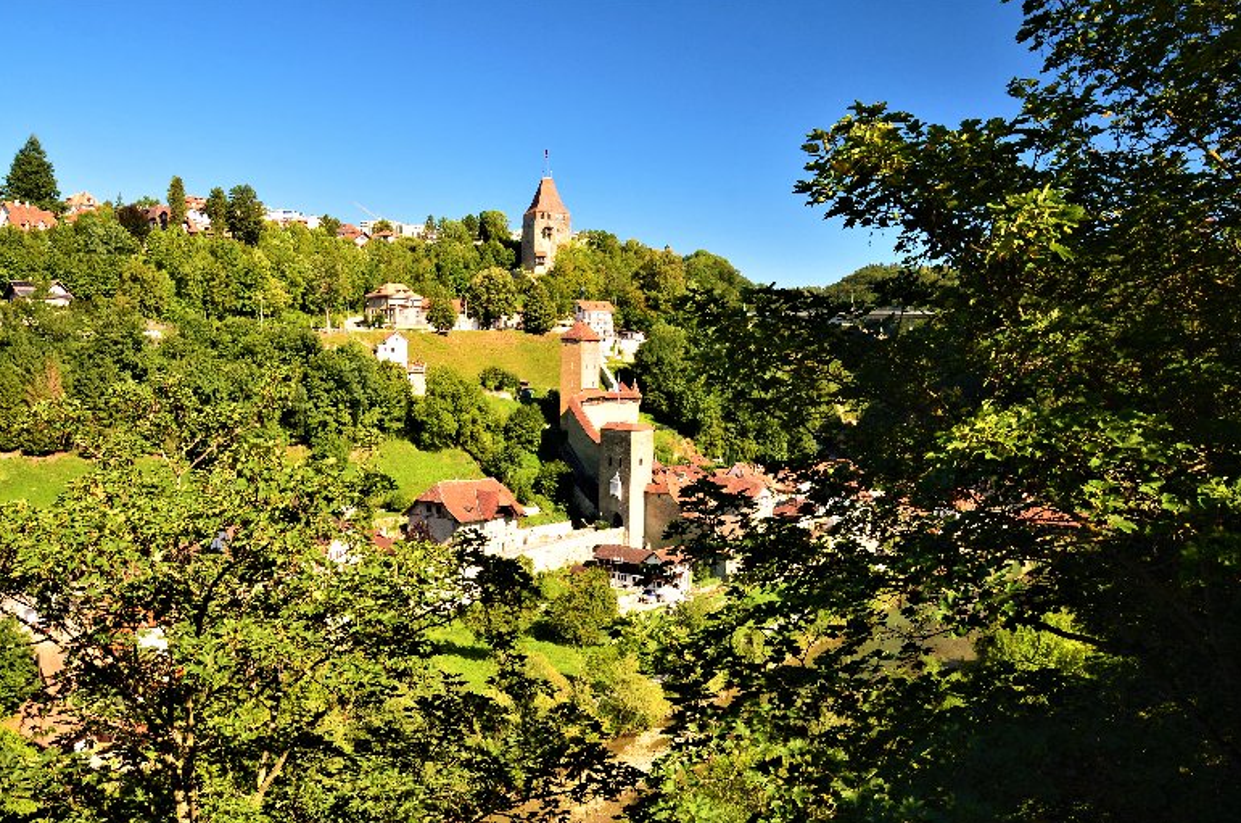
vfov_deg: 46.2
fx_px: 963
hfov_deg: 65.6
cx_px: 605
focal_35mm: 28
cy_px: 422
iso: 320
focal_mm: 18
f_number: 9
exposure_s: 1/100
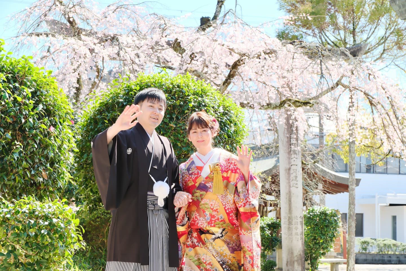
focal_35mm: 84
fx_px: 947
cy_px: 136
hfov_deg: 24.2
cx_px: 203
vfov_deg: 16.3
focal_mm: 56.3
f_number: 7.1
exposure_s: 1/200
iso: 800
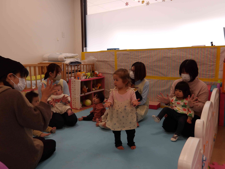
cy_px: 84
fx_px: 175
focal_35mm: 27
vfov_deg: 51.4
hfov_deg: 65.3
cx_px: 112
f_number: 3
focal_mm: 4.9
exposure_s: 1/129
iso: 100
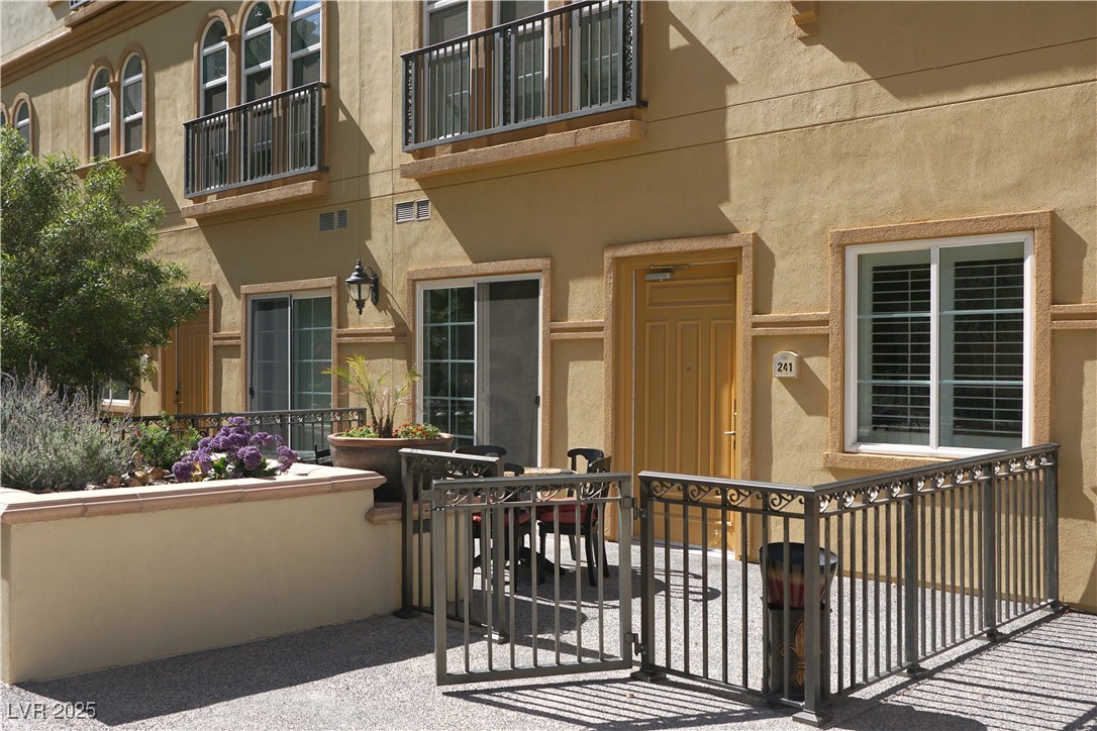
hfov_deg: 53.1
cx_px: 548
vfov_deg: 36.9
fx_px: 1097
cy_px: 366
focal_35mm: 36
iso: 200
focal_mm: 24
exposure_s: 1/1000
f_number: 6.3
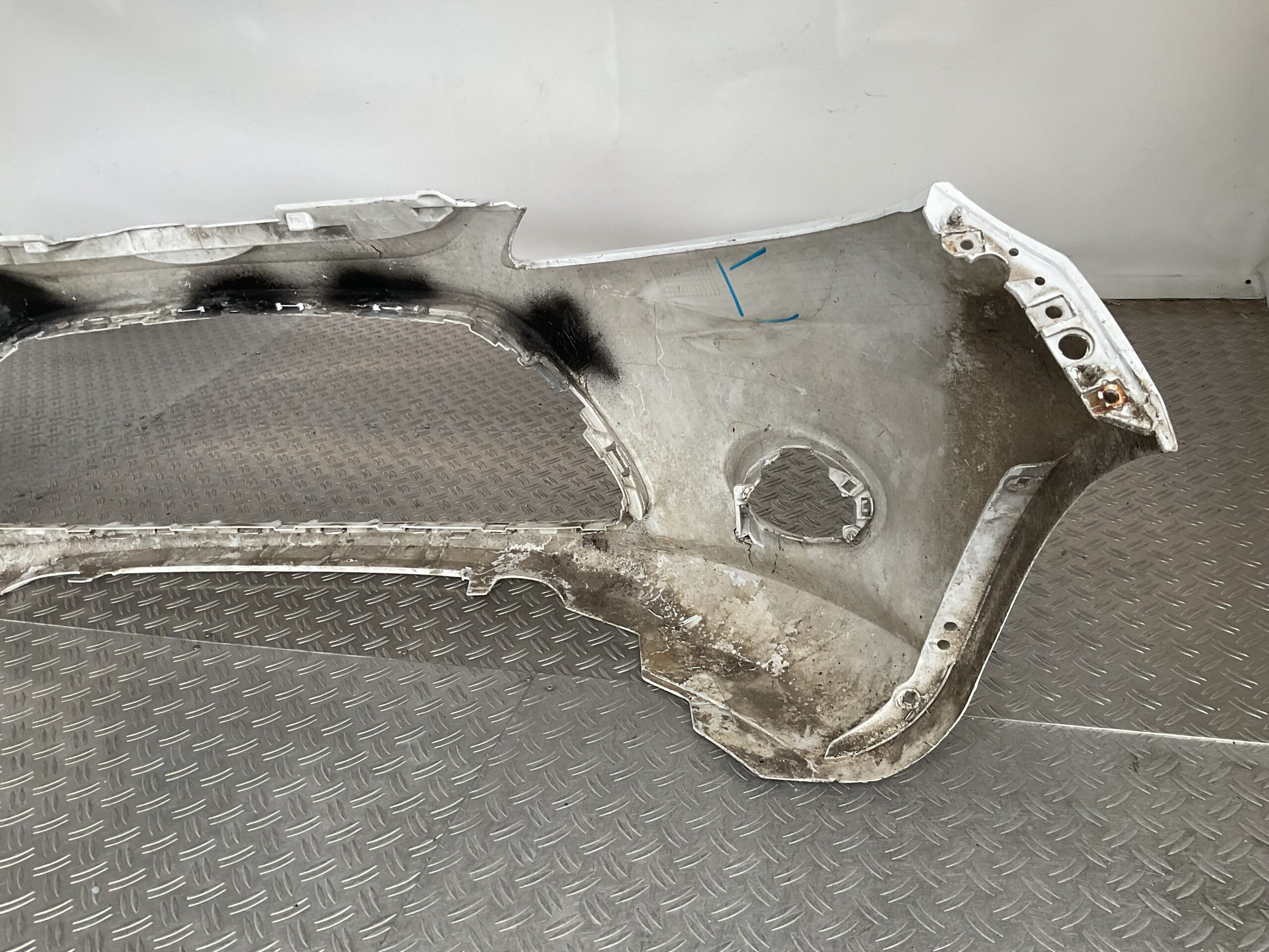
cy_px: 476
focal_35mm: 29
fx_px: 1063
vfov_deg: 48.2
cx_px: 634
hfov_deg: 61.7
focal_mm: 3
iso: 40
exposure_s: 1/120
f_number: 1.8
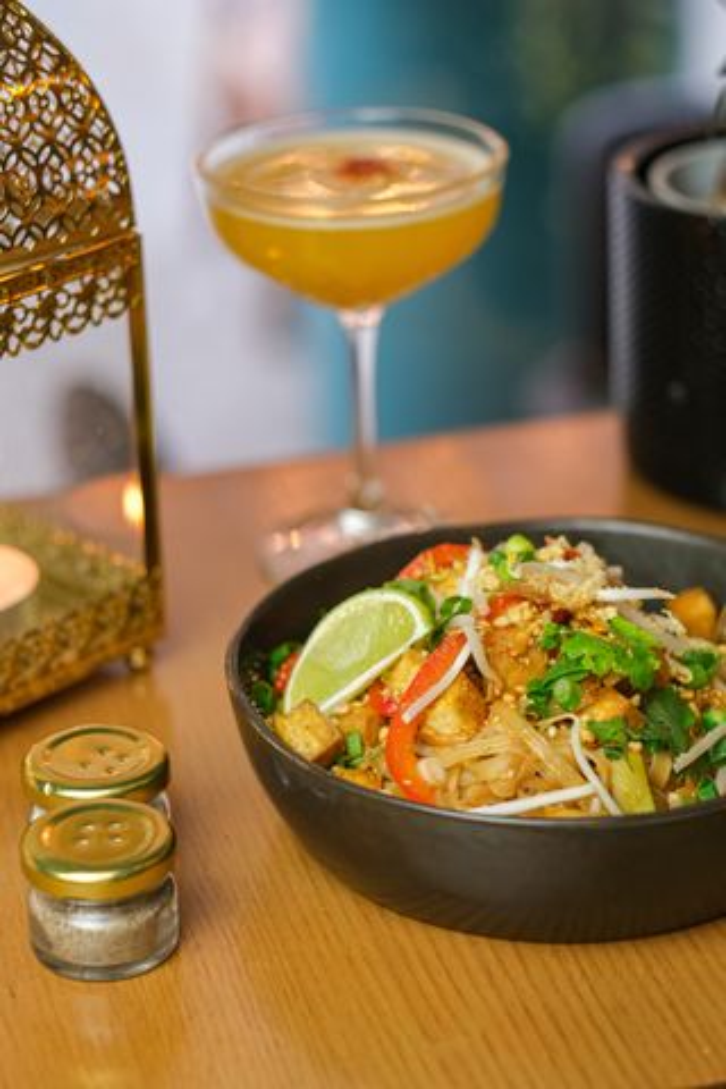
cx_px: 363
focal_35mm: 84
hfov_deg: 16.3
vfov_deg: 24.2
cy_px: 544
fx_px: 2541
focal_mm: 56
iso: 400
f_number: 2.5
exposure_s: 1/180
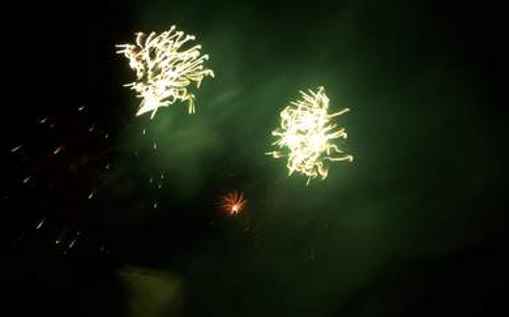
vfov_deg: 31.9
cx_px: 257
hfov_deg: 49.3
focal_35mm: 40
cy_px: 132
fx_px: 554
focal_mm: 6
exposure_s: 2
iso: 80
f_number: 5.6
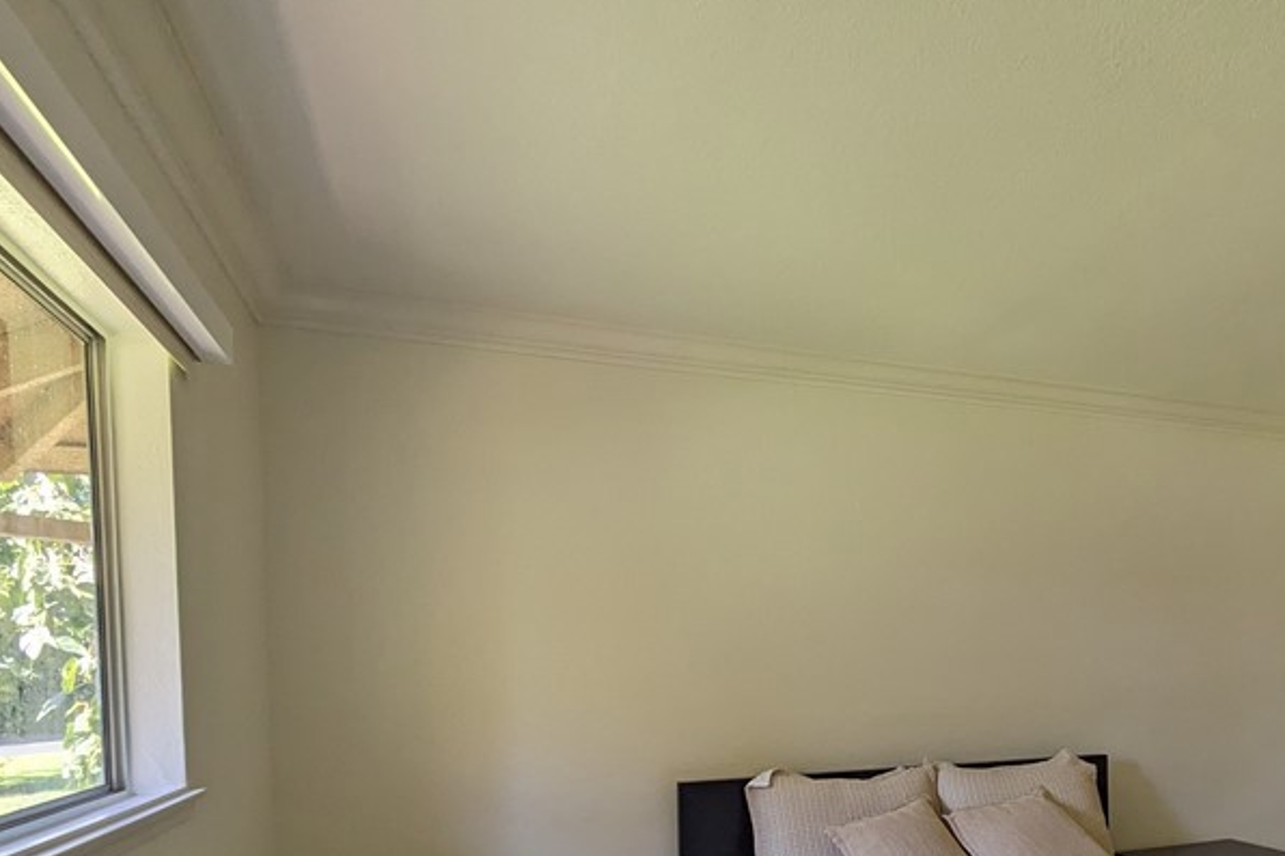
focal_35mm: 25
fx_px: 892
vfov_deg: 48.6
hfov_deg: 70.0
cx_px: 827
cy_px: 675
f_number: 2.2
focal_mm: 1.83
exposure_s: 1/120
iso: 57
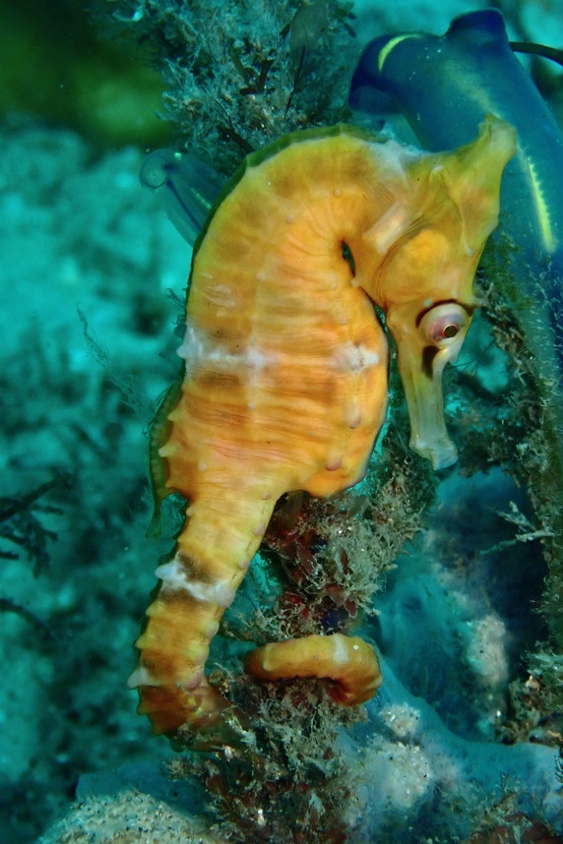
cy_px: 424
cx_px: 313
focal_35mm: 105
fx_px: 2463
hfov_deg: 13.0
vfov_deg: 19.5
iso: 320
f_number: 6.3
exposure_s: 1/200
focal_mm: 18
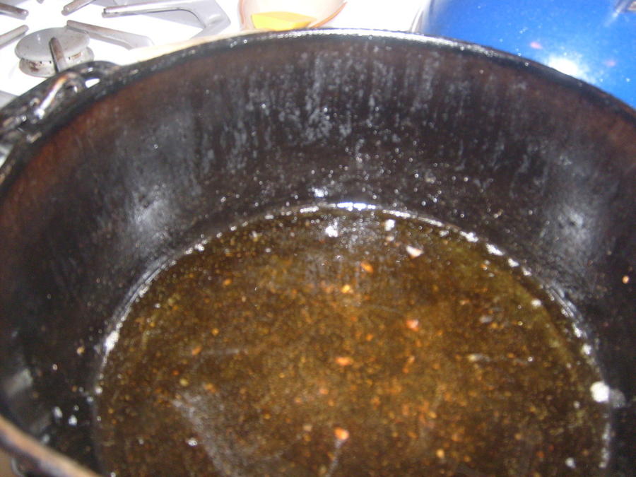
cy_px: 238
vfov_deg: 40.7
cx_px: 318
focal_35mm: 35
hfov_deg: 52.6
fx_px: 643
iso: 100
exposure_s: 1/45
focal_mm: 5.8
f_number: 2.8
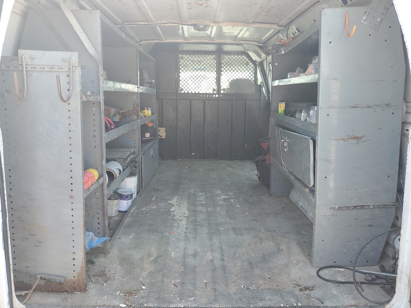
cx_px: 206
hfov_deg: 67.3
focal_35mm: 26
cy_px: 154
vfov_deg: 53.1
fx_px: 309
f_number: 1.5
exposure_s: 1/204
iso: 50
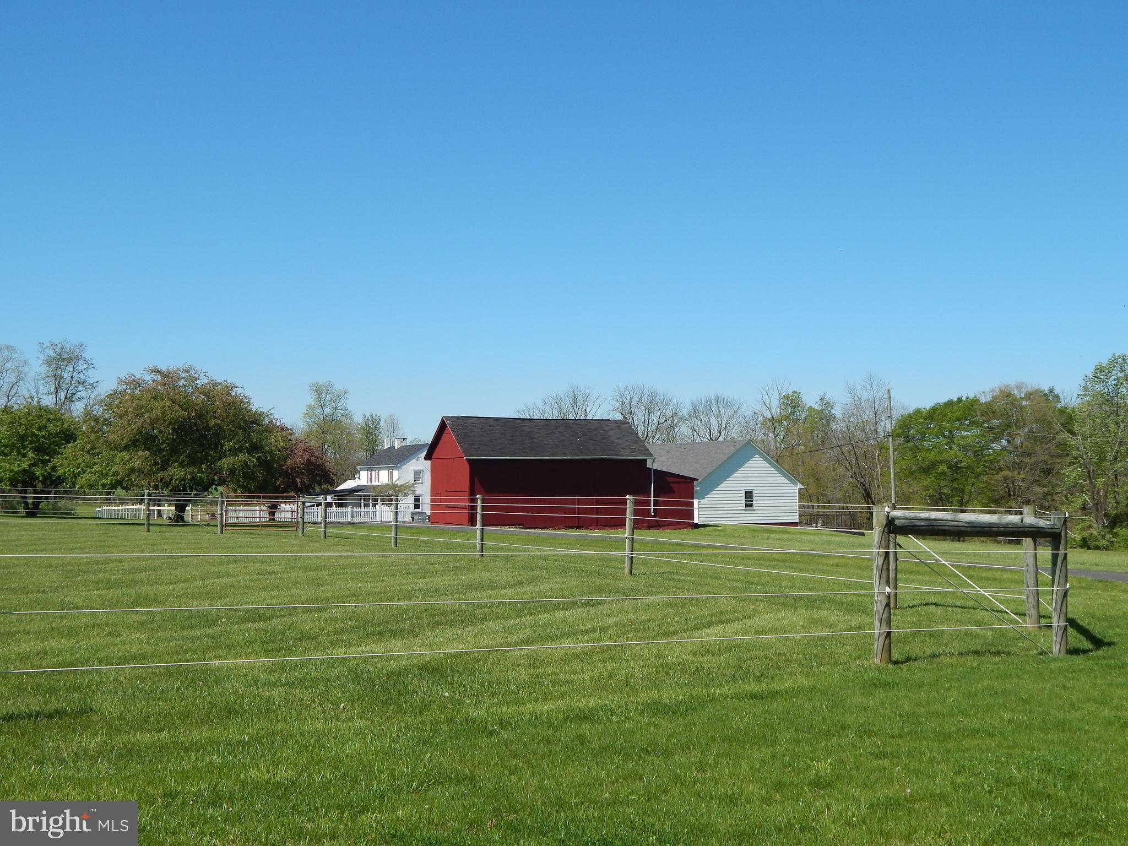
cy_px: 423
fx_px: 1238
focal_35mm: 38
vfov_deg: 37.7
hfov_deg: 49.0
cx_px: 564
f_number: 6.9
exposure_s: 1/400
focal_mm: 6.8
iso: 125
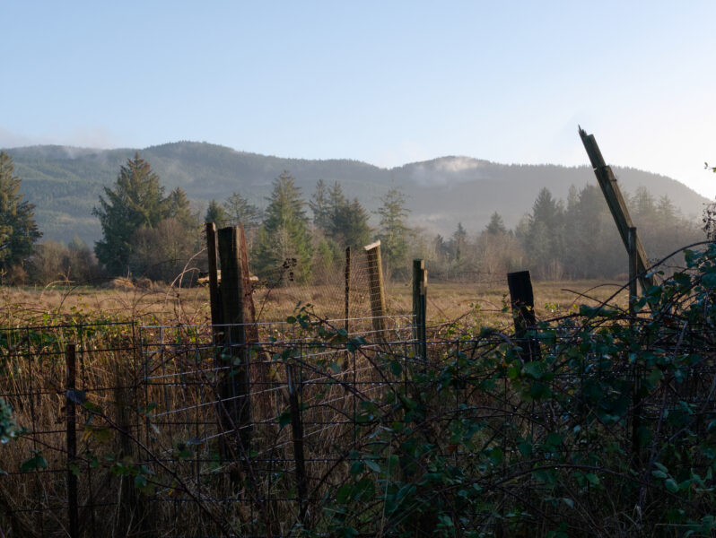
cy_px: 269
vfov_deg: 29.2
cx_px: 358
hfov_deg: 38.2
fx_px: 1035
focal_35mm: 50
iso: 800
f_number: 8
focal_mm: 25
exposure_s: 1/400
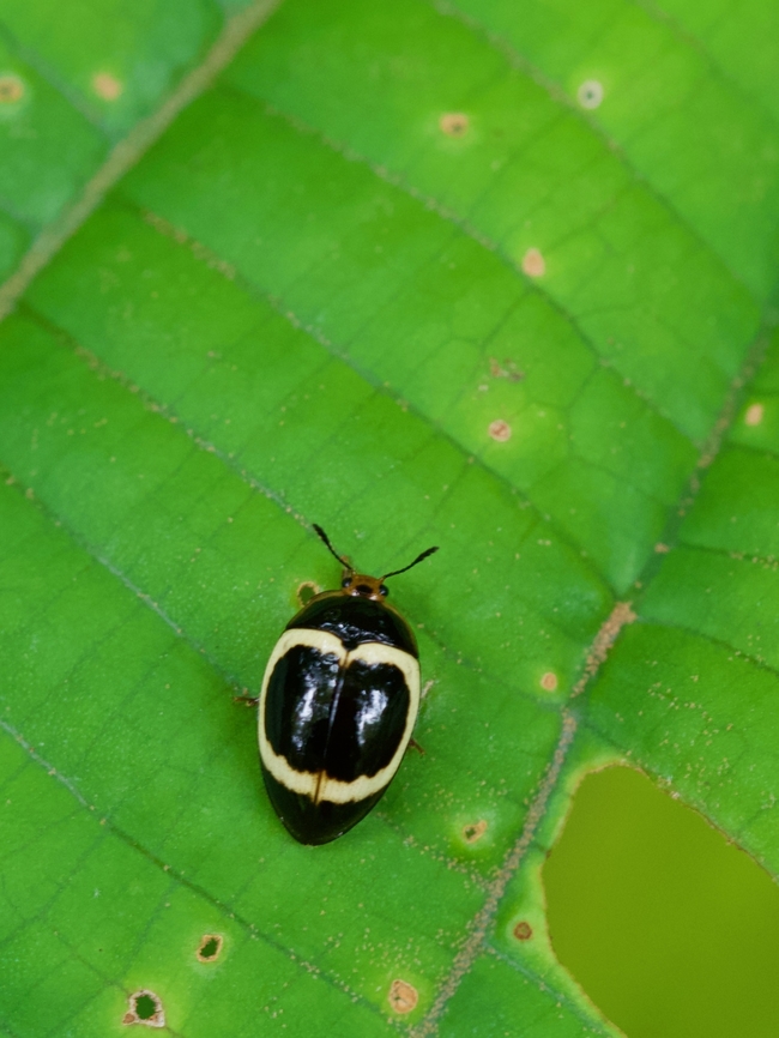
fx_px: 3599
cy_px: 519
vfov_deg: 16.4
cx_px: 390
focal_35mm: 120
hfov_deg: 12.4
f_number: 5
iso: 1600
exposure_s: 1/50
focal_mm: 60
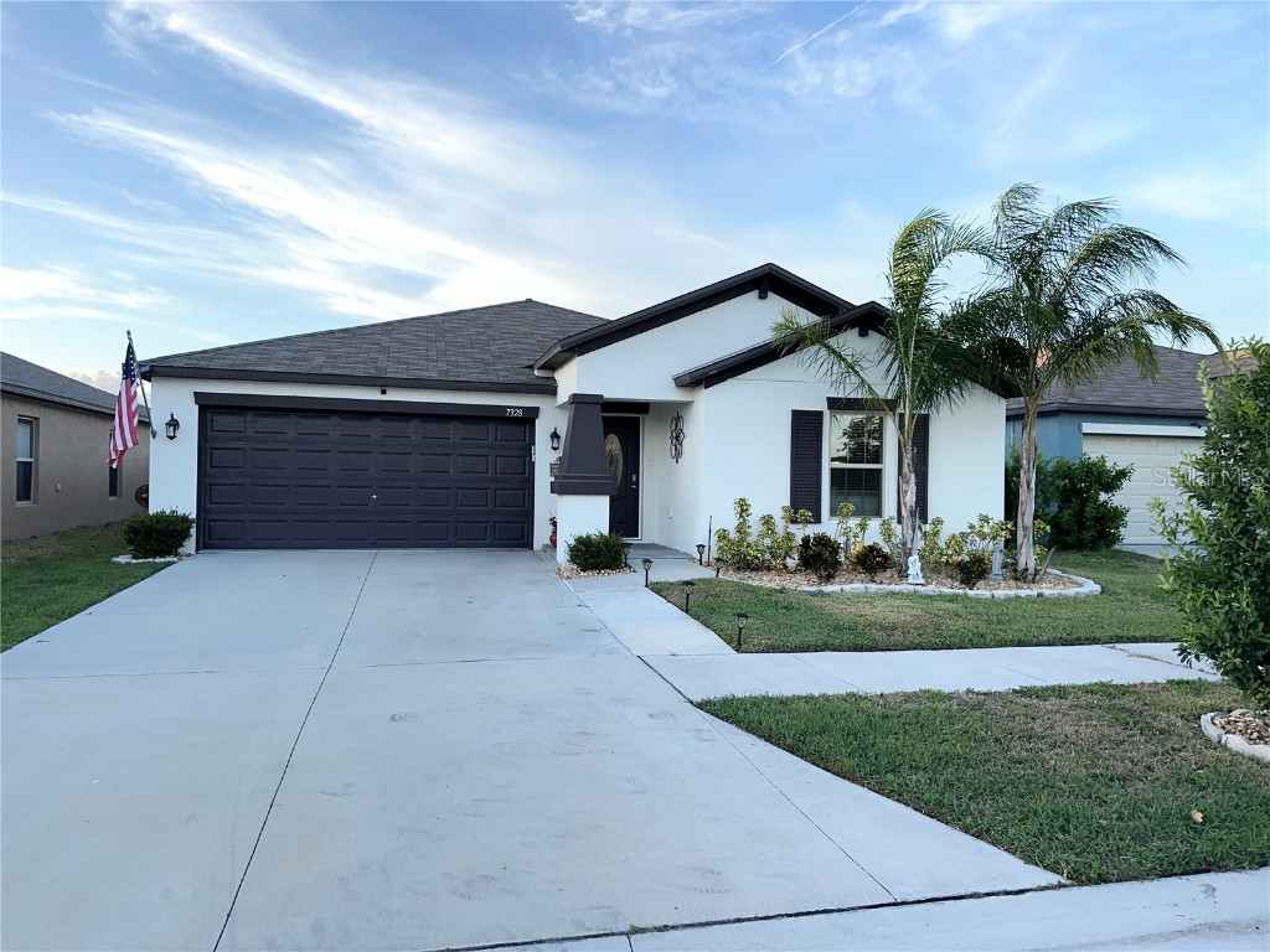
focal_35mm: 24
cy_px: 476
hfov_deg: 71.6
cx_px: 635
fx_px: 881
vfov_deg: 56.8
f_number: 1.78
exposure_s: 1/829
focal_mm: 6.86
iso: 64
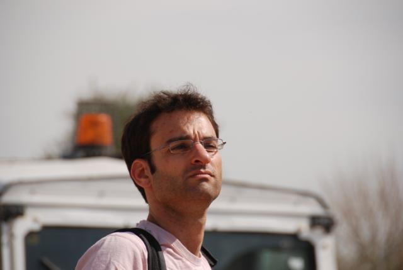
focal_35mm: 300
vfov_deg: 4.6
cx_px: 202
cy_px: 135
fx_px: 3364
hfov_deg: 6.9
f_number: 5.6
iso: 200
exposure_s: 1/1000
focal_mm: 200
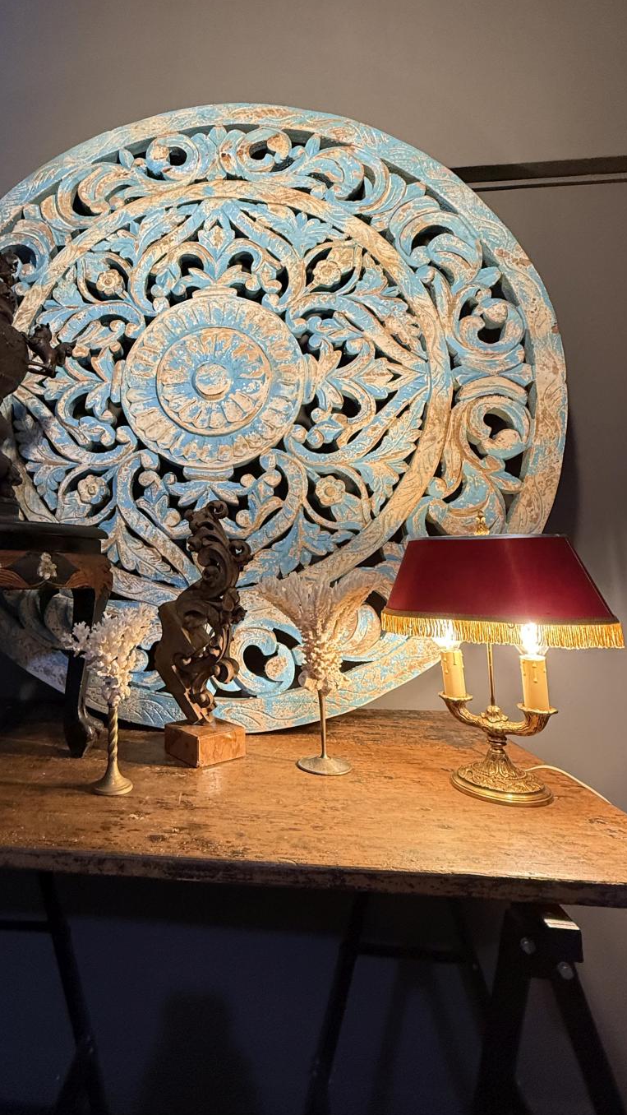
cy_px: 508
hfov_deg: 59.1
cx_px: 190
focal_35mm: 18
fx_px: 532
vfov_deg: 92.4
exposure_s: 1/50
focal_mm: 2.22
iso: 250
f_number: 2.2
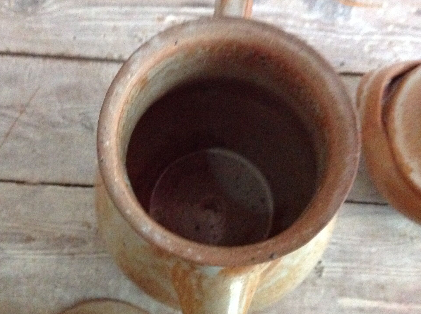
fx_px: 571
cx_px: 189
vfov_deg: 30.8
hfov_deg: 40.4
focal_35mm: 47
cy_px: 180
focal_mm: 4.28
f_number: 2.4
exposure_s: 1/15
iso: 800
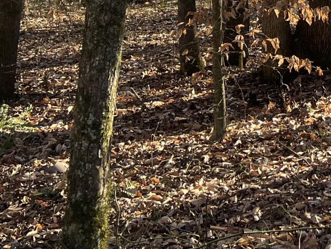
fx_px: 995
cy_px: -105
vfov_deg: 13.5
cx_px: 507
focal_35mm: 104
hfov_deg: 17.0
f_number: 1.5
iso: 50
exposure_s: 1/643
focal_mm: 5.7
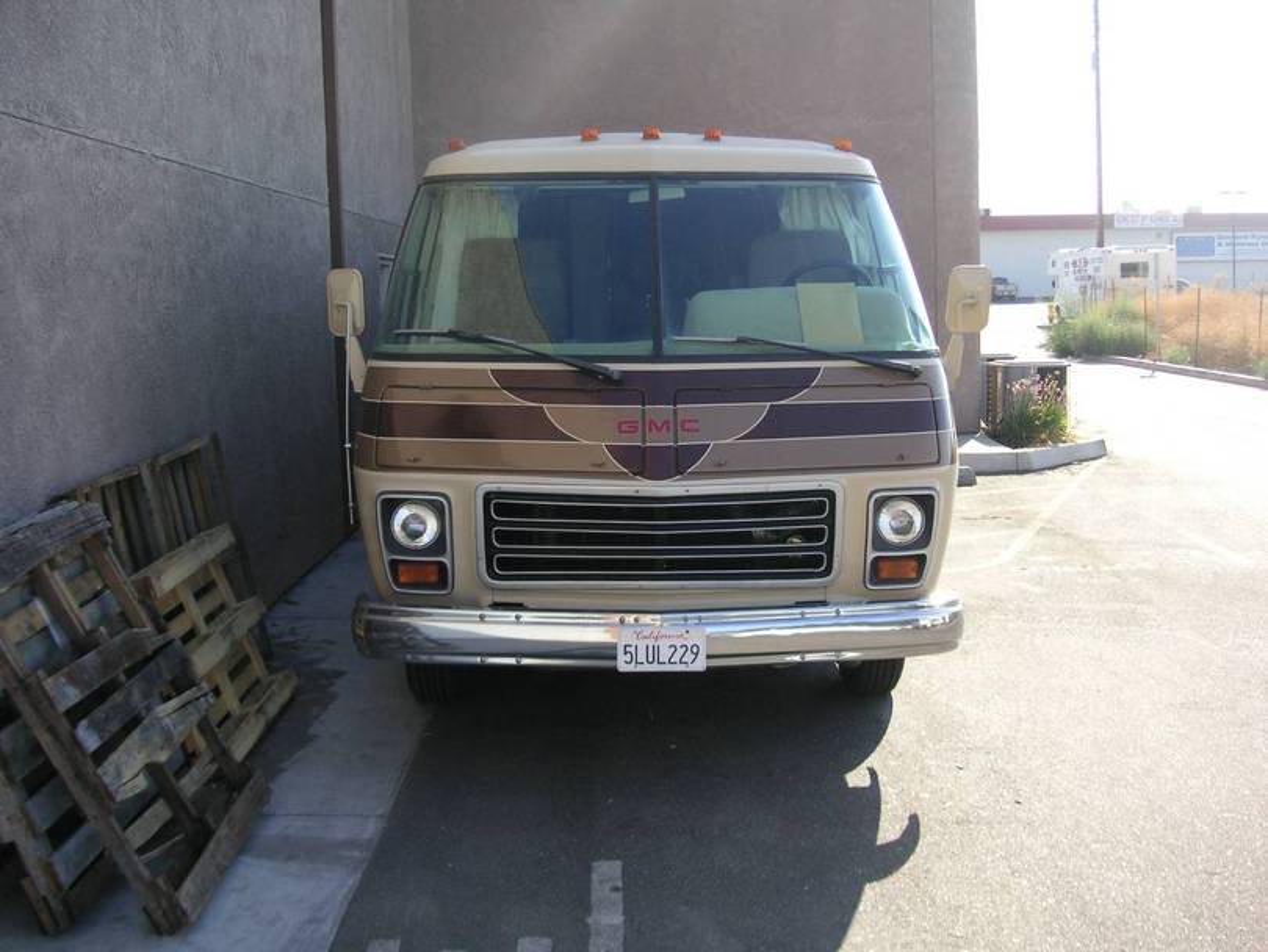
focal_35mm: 37
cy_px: 476
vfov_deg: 38.7
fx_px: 1356
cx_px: 634
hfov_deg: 50.1
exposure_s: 1/350
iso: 50
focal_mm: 6.1
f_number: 2.8
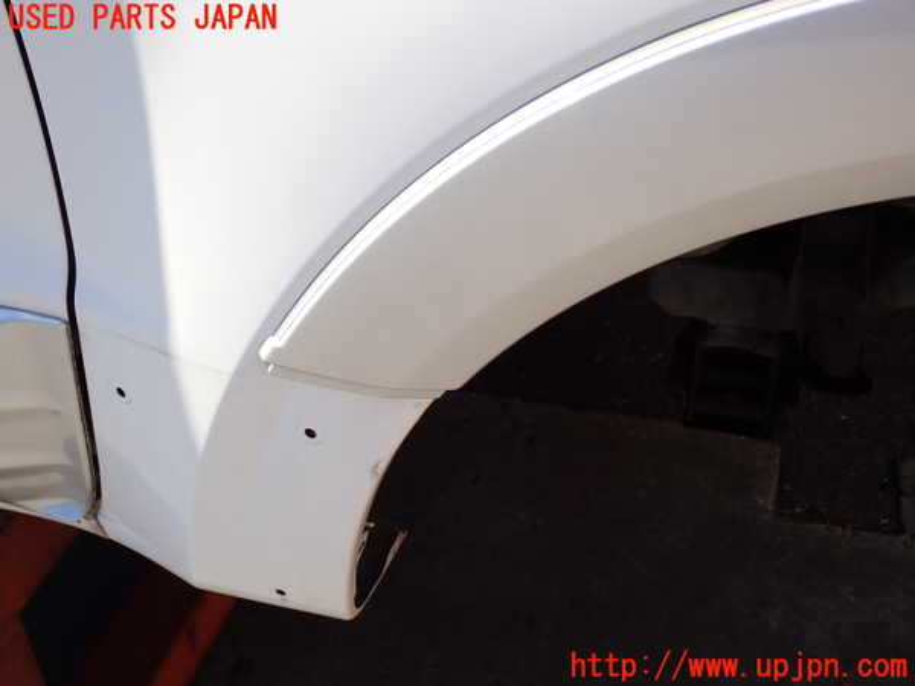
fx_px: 1163
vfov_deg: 32.9
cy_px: 343
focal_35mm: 44
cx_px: 458
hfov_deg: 42.9
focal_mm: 7.84
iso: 100
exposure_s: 1/400
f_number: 4
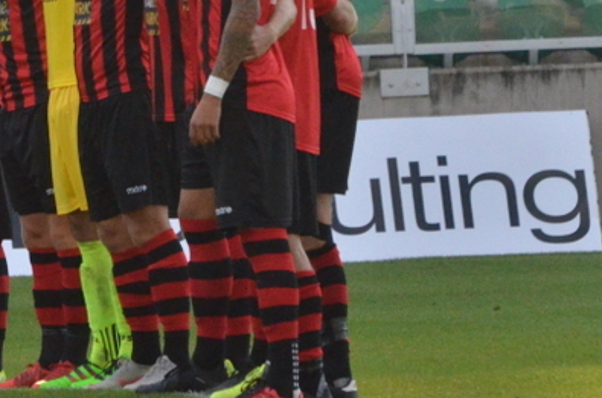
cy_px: -40
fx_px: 13691
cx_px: 239
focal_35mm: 821
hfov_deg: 2.5
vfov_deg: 1.7
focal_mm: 180
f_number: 7.1
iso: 2200
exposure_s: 1/3200
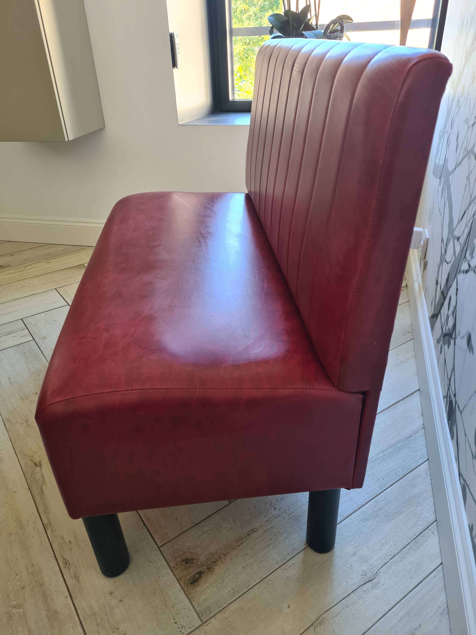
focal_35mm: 26
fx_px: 477
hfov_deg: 53.1
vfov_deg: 67.3
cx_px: 238
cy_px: 318
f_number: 1.8
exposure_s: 1/50
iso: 125
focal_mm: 5.4
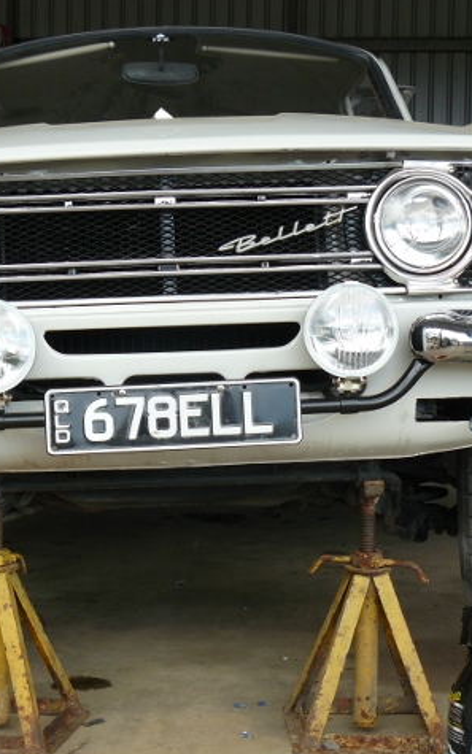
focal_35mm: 70
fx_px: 1440
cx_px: 157
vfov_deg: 29.4
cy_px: 376
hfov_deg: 18.6
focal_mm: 8.1
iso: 100
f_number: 3.6
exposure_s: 1/100
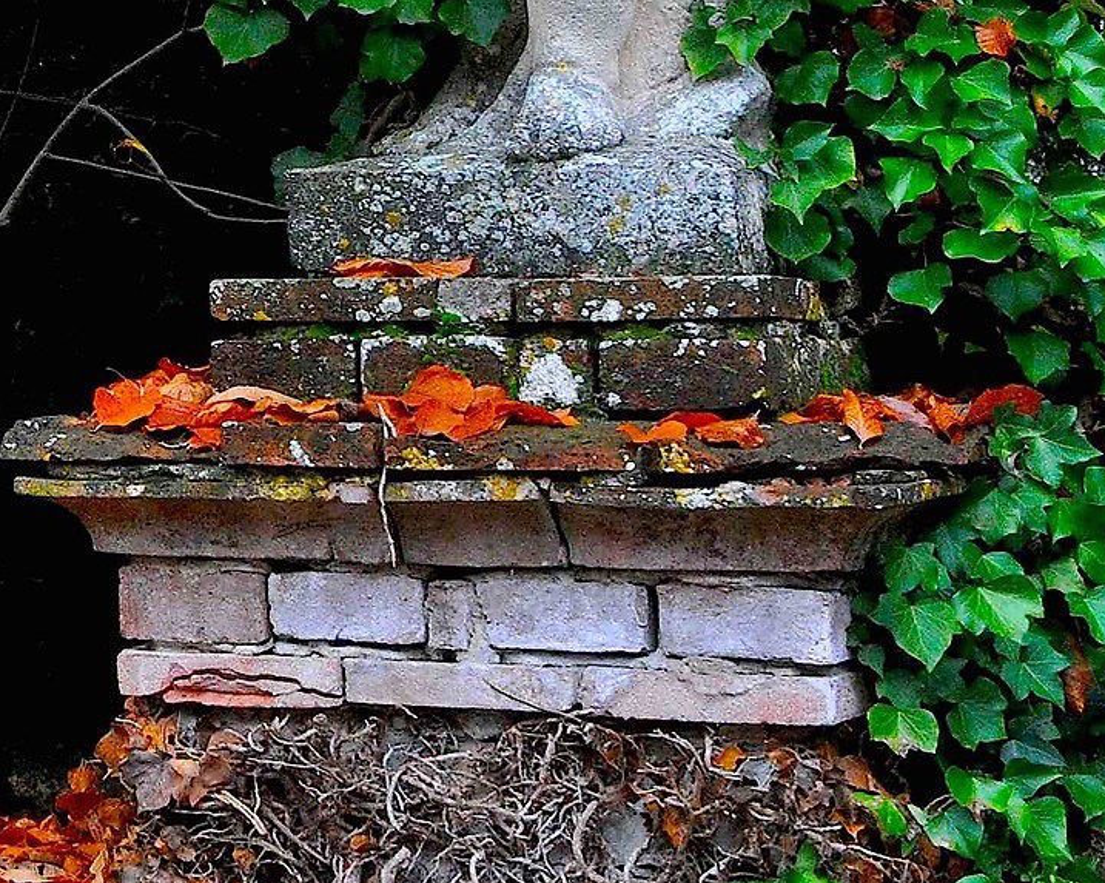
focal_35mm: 113
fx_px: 3694
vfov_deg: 13.2
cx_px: -593
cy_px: -251
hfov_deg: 15.6
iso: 800
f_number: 16
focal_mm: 24
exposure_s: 1/45
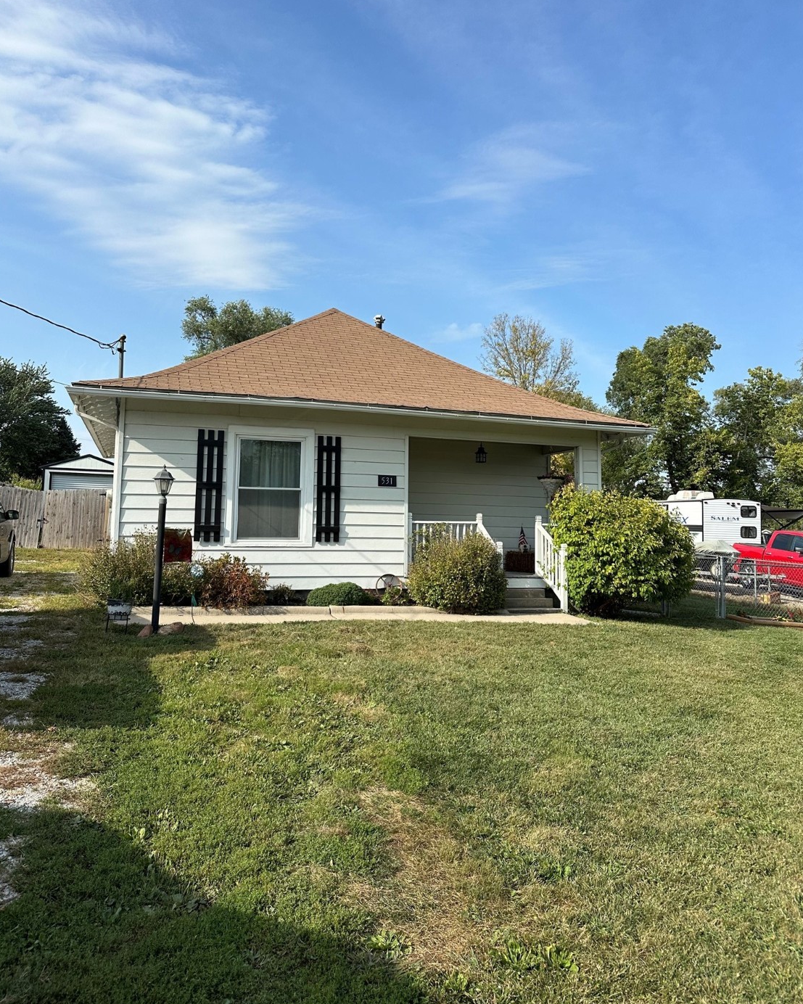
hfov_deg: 54.9
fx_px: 772
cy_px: 466
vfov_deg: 66.0
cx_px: 411
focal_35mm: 26
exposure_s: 1/3861
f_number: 1.78
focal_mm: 6.86
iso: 80
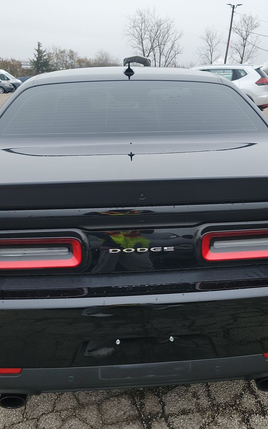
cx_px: 154
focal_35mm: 34
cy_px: 214
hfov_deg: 37.2
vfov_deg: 56.7
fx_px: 397
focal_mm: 6.7
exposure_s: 1/119
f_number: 1.8
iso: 63
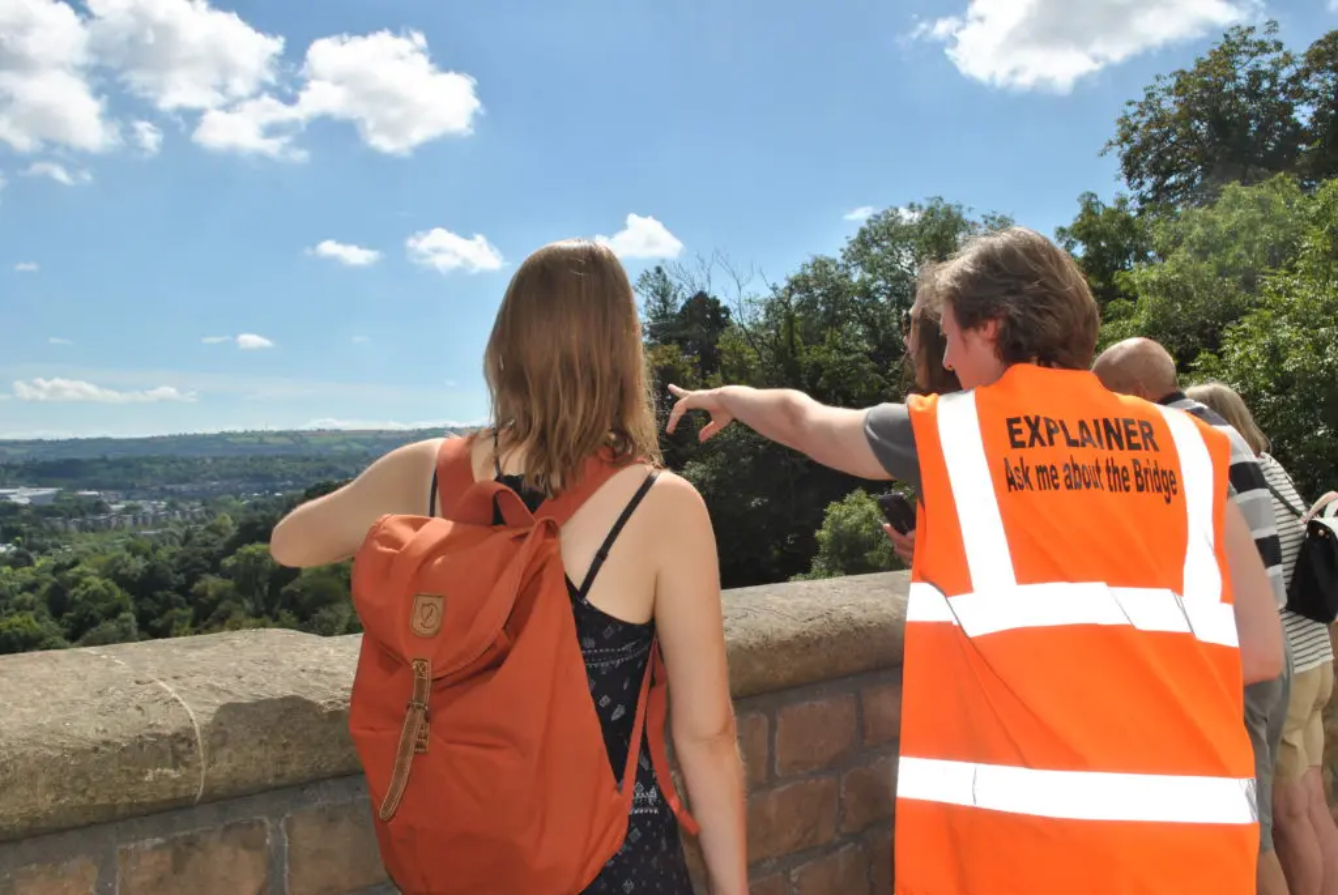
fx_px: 1228
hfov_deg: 57.2
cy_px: 448
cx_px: 669
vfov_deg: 40.1
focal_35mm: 33
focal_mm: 22
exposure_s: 1/200
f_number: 10
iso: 100
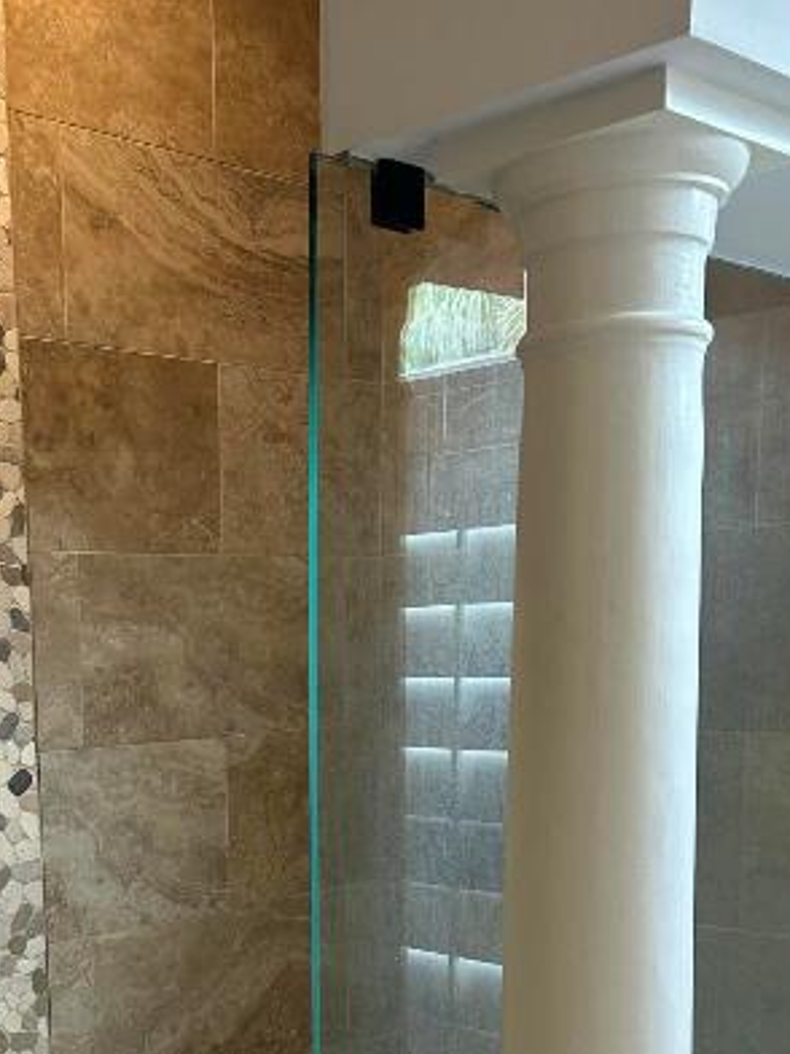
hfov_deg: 30.3
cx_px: 180
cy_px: 858
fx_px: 1430
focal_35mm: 47
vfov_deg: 38.7
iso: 160
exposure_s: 1/60
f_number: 1.78
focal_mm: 6.86
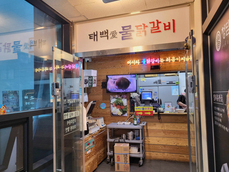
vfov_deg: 51.3
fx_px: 179
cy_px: 86
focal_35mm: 27
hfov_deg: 65.3
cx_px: 111
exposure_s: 1/120
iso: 200
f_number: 1.8
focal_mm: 4.25
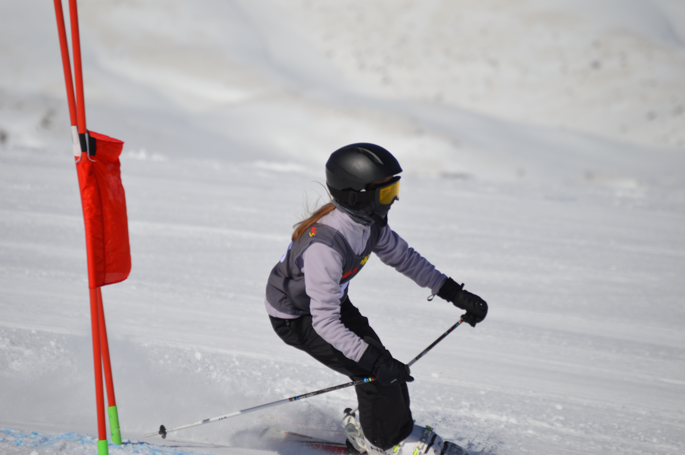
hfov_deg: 6.9
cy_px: 228
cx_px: 342
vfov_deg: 4.6
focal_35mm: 300
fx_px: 5703
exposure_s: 1/2000
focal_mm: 200
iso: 140
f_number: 5.6
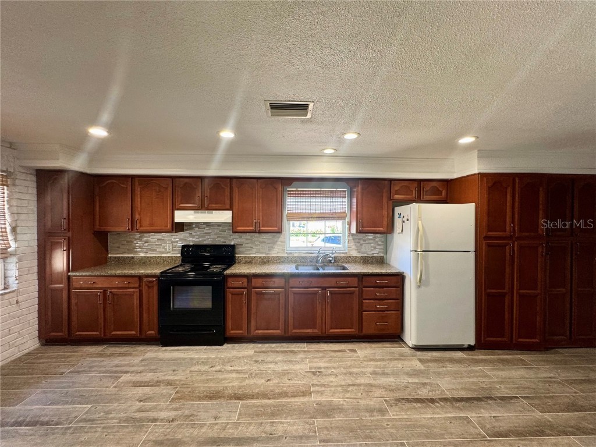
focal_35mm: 14
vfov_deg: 85.7
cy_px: 224
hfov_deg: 102.1
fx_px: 241
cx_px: 298
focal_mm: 2.22
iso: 160
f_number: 2.2
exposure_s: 1/60
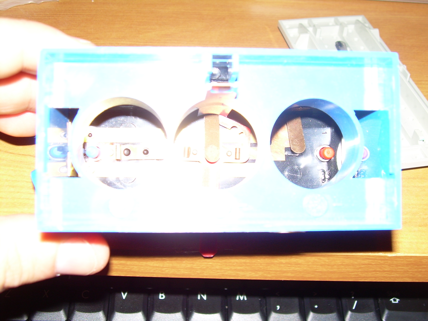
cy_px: 160
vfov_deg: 29.1
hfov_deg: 38.2
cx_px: 214
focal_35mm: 50
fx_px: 618
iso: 50
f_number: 3.1
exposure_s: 1/60
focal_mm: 8.3
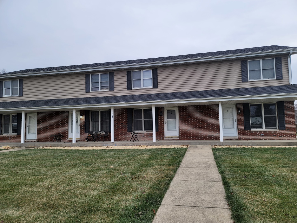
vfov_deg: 54.9
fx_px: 214
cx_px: 148
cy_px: 112
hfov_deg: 69.4
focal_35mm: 25
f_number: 1.8
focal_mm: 7
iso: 20
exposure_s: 1/102
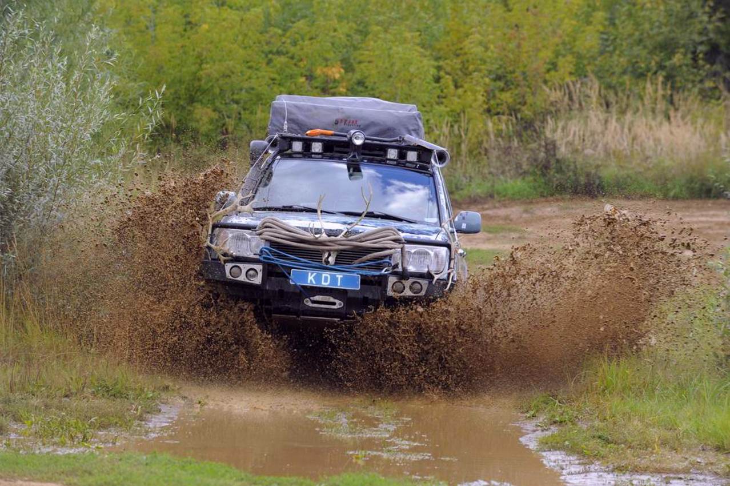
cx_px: 365
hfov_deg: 11.1
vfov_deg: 7.4
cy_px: 243
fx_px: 3748
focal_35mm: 185
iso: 640
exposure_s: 1/500
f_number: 5.6
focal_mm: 185
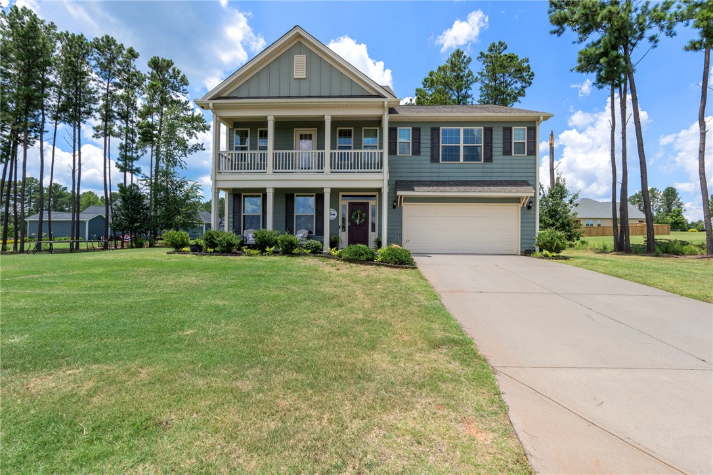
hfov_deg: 95.0
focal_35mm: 16
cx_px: 356
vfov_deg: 72.0
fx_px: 327
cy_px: 238
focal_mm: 16.5
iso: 250
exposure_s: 1/800
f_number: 9
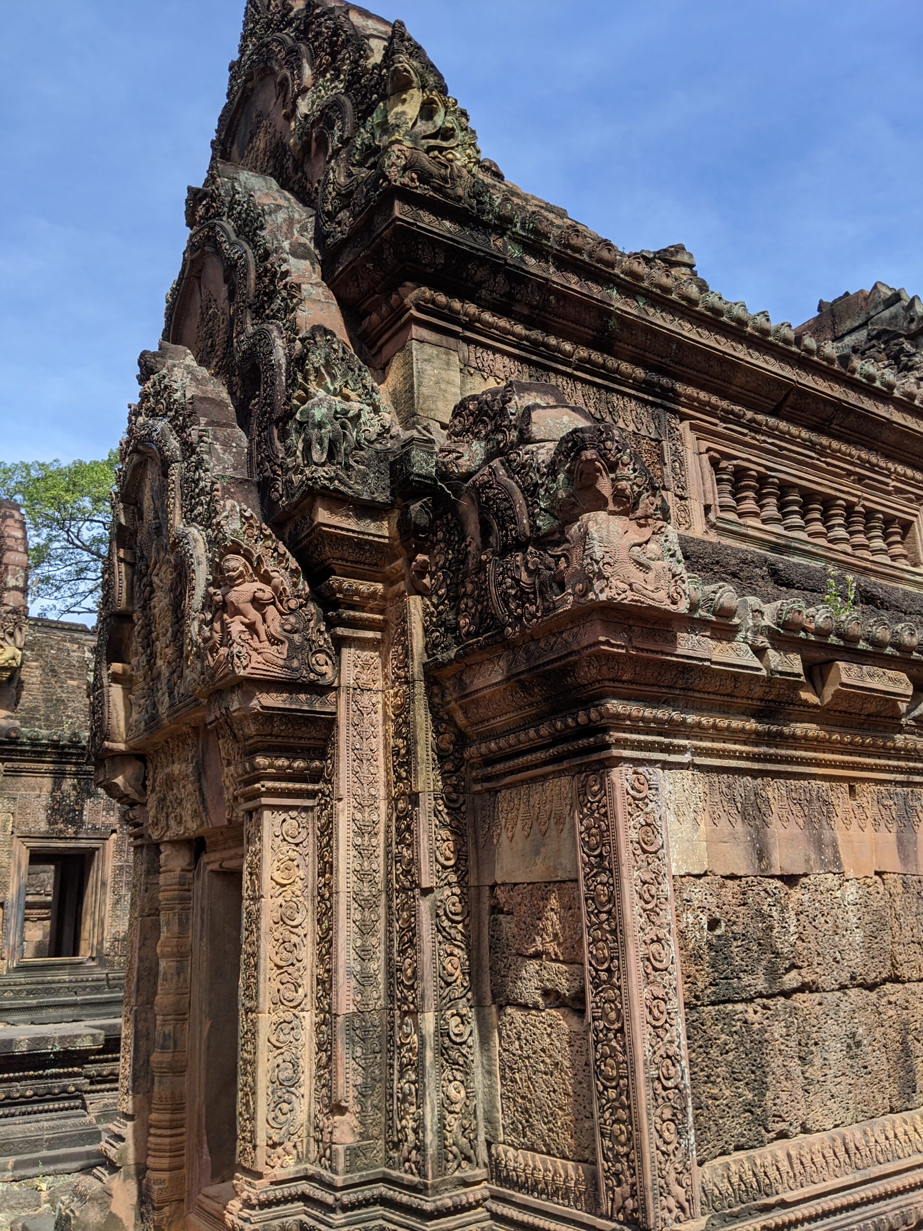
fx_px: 960
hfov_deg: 51.4
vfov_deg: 65.3
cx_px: 462
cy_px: 616
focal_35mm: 27
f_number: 1.8
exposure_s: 1/1805
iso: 47
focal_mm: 4.44
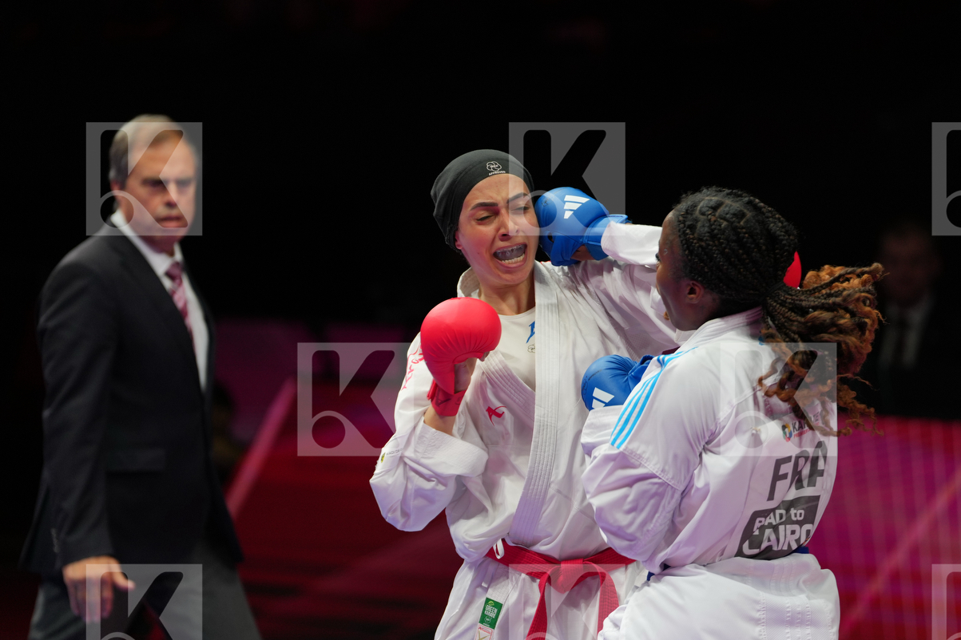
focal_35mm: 266
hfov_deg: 7.7
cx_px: 567
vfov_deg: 5.2
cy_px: 400
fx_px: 7100
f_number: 2.8
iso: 400
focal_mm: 200
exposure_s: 1/1000
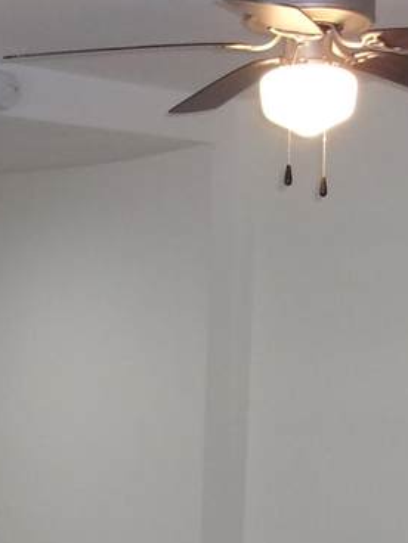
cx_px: 145
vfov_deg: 20.6
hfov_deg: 15.7
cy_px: 459
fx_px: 1477
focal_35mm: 94
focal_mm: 4.9
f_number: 3
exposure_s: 1/34
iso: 200
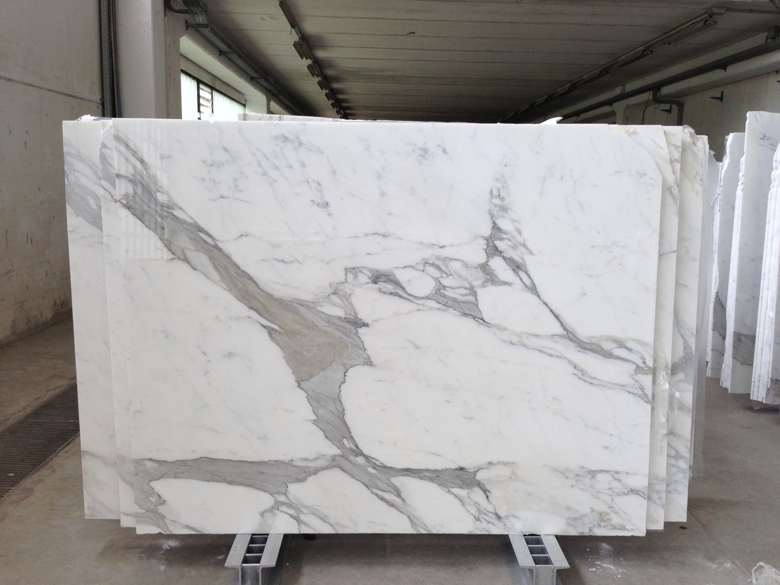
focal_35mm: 33
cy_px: 292
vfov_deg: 42.9
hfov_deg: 55.4
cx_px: 390
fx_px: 744
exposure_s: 1/60
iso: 50
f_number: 2.4
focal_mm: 4.13
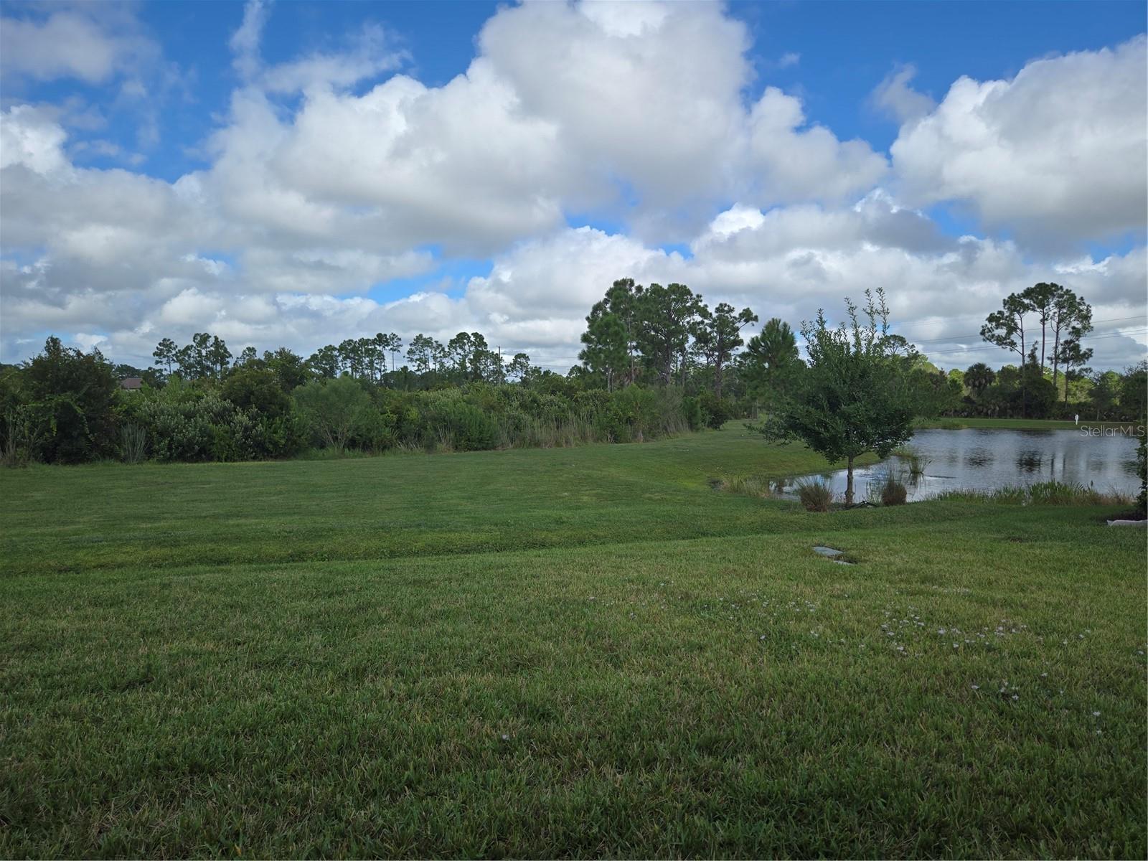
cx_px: 574
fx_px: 763
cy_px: 430
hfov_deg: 73.9
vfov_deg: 58.9
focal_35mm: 23
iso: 40
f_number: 1.8
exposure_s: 1/2921
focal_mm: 5.4
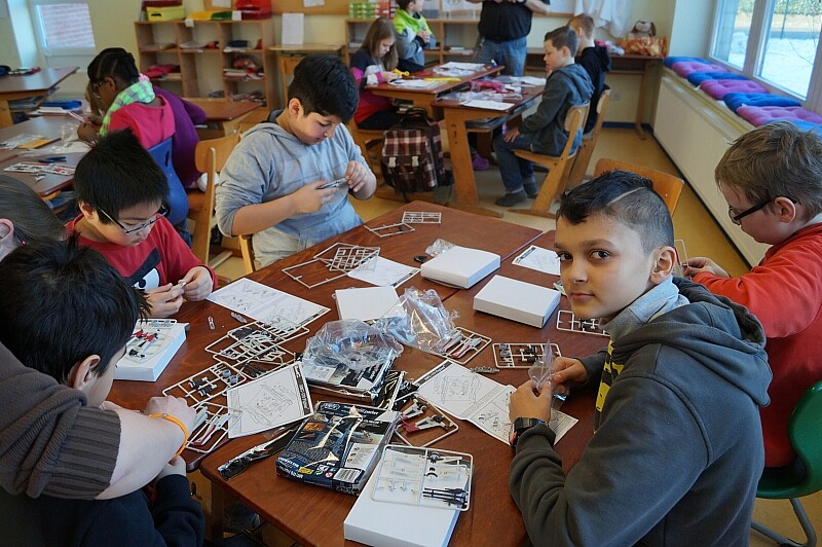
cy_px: 274
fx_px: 616
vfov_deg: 47.9
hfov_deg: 67.4
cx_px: 411
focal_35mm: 27
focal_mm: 18
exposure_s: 1/160
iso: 500
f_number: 4
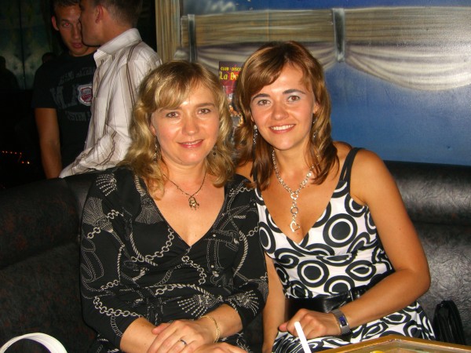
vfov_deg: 37.7
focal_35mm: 38
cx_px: 236
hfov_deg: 49.0
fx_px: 517
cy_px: 176
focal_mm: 7.9
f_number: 2.8
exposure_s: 1/60
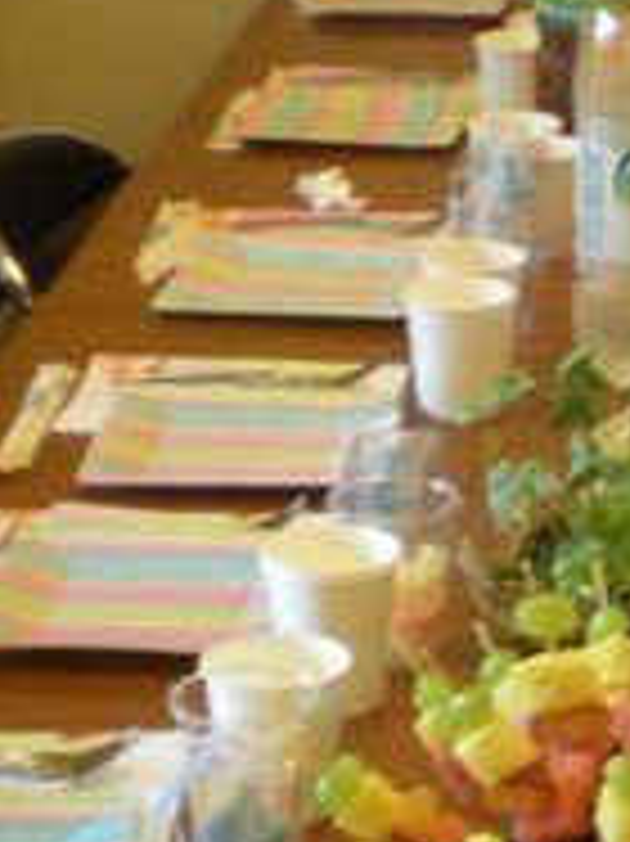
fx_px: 3450
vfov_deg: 13.8
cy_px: 788
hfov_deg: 10.2
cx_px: 817
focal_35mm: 142
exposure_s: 1/62.2
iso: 363
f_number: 3.1
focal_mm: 6.3
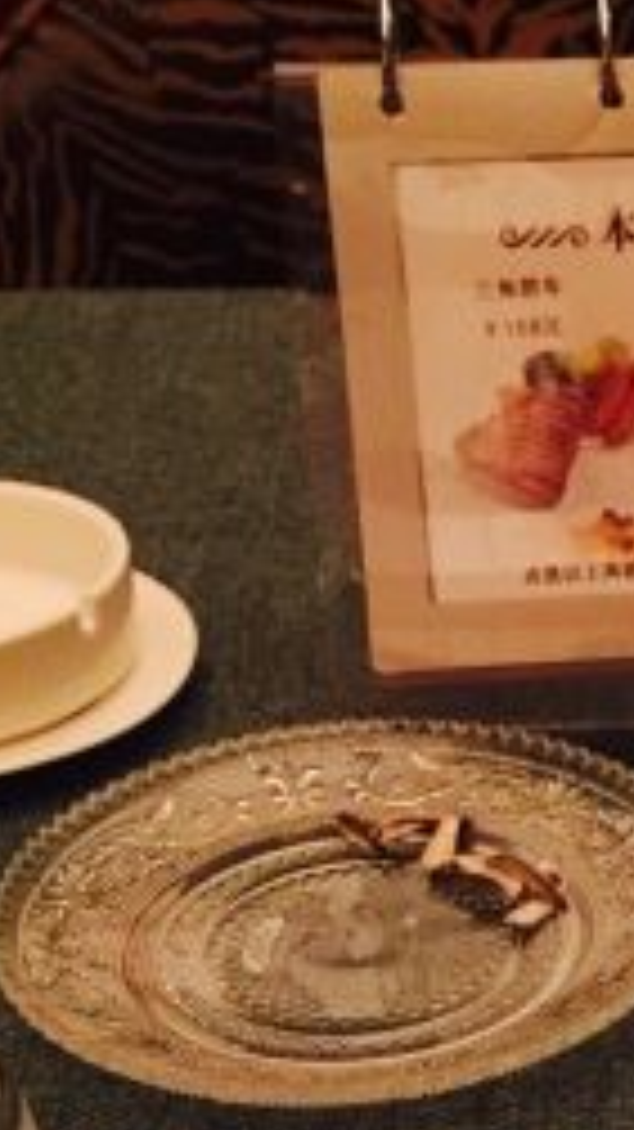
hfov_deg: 13.2
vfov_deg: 23.3
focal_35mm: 88
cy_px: 1092
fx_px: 2633
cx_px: 877
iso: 160
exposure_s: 1/4
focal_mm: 4.15
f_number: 2.2
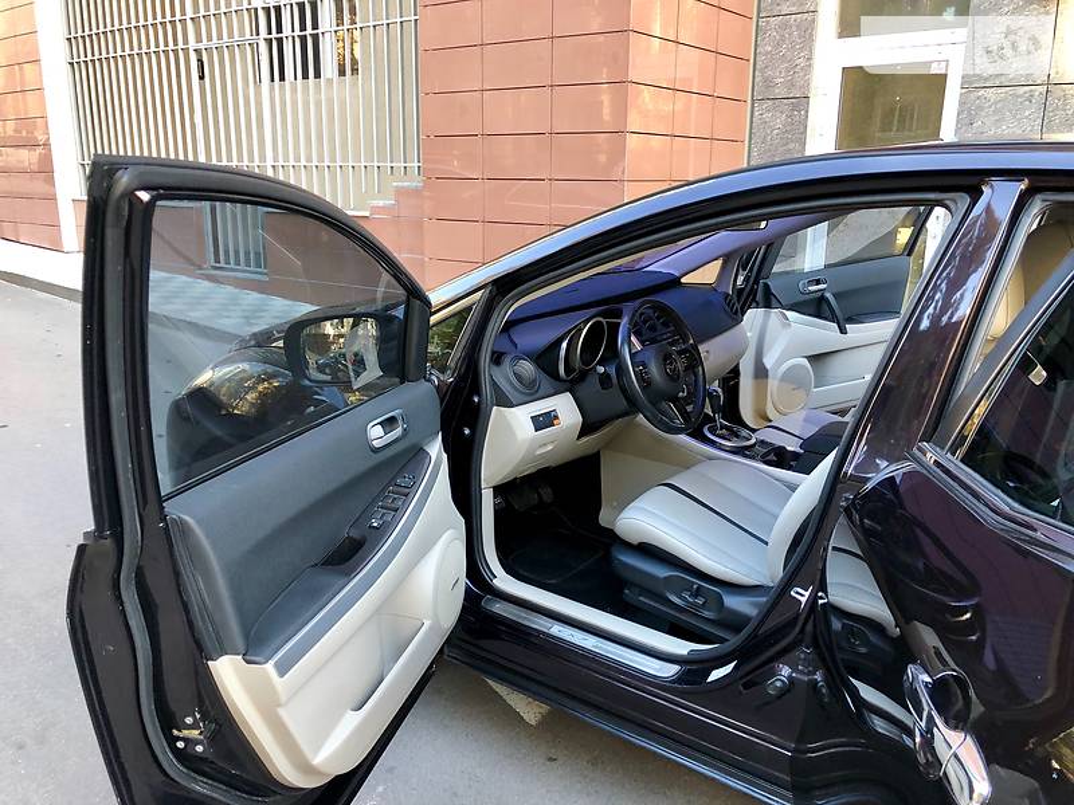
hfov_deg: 63.4
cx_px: 537
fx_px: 869
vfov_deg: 49.7
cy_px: 402
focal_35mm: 28
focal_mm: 4
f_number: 1.8
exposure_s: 1/25
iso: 32
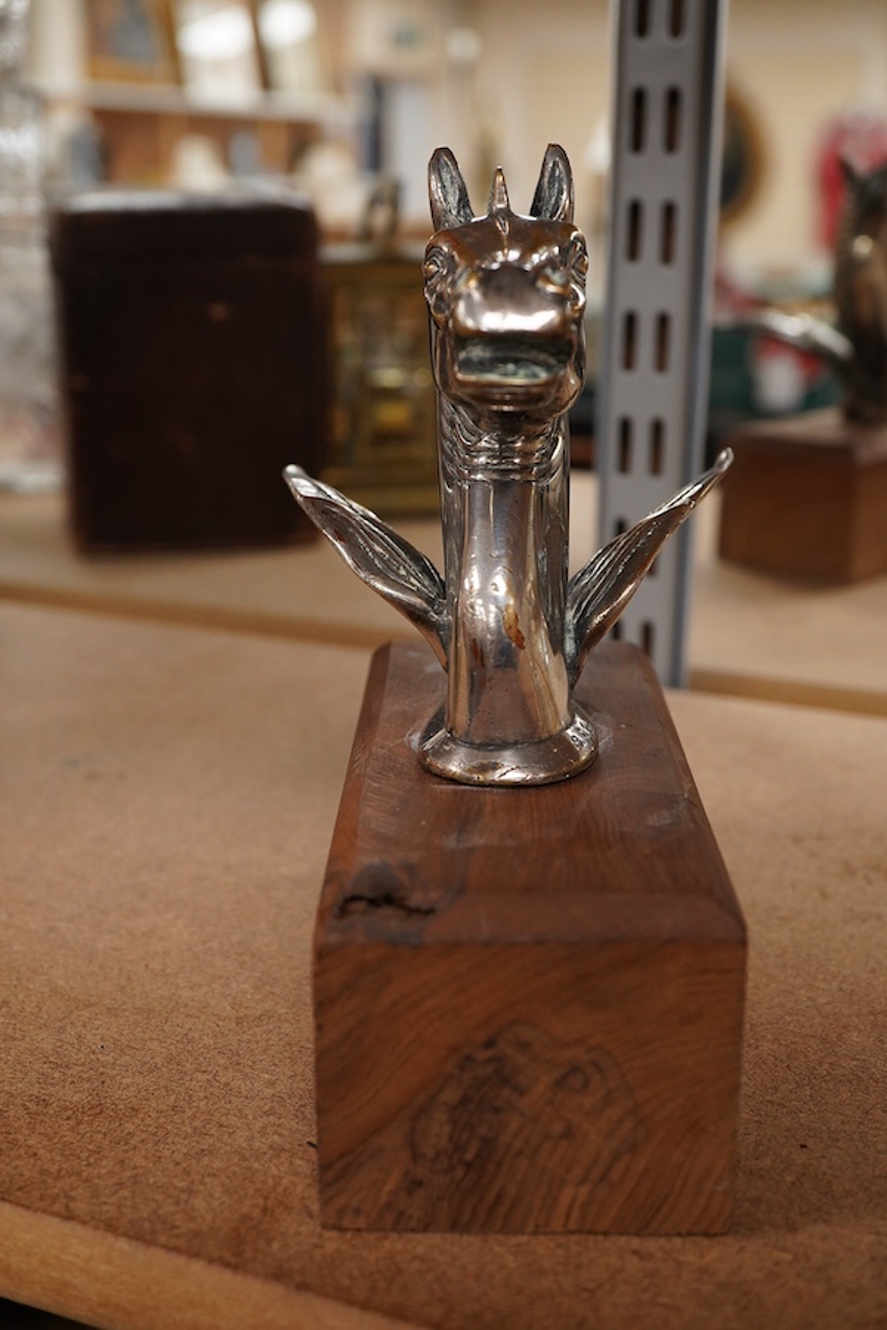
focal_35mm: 45
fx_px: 1663
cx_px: 444
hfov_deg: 29.9
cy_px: 665
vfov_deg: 43.6
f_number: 8
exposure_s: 1/125
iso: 1250
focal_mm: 30
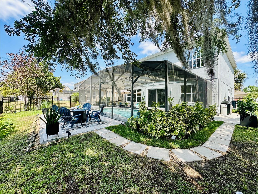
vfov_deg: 85.7
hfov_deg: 102.1
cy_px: 97
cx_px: 129
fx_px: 104
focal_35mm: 14
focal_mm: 2.22
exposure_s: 1/558
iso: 40
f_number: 2.2
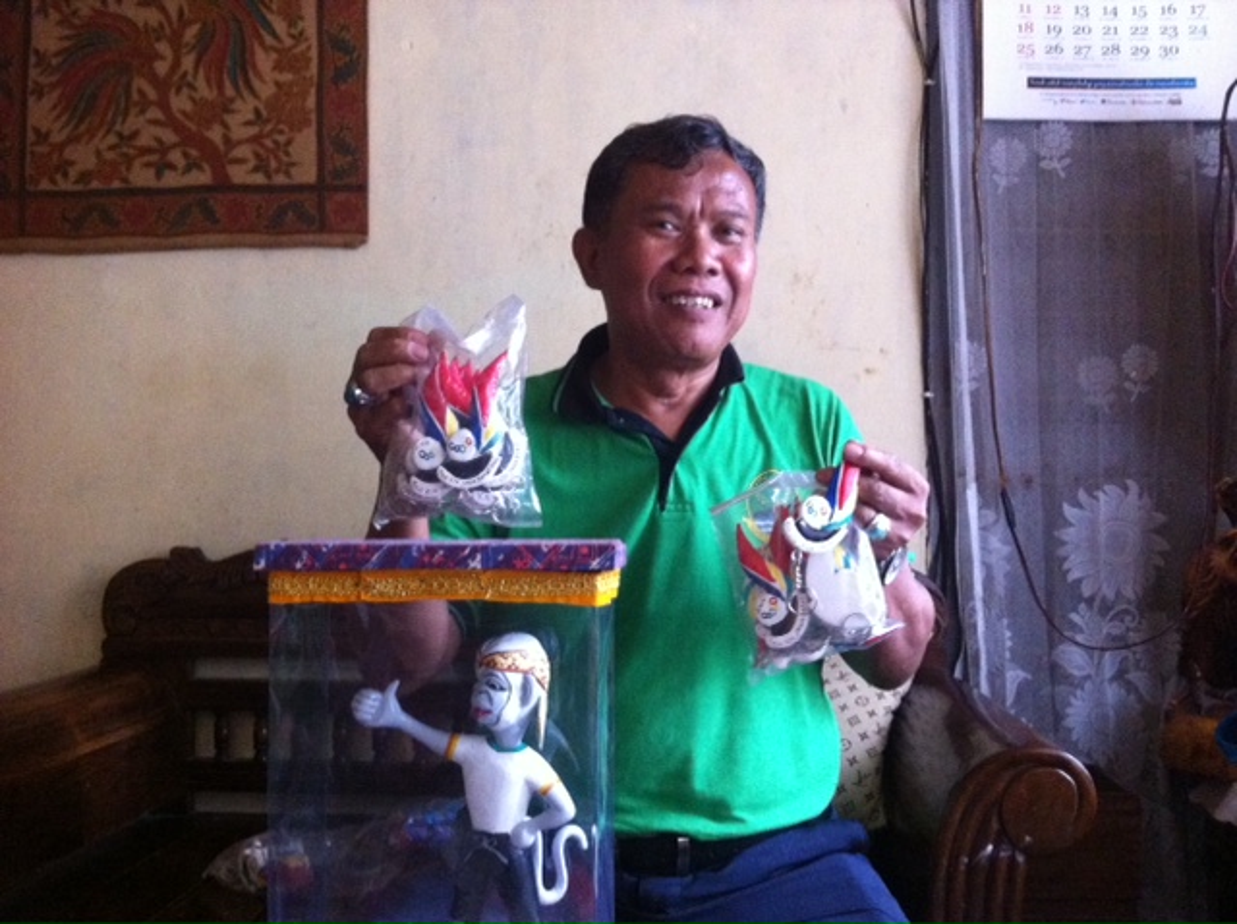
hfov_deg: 52.7
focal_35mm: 35
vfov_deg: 40.6
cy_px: 462
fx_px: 1249
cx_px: 618
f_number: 2.8
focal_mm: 3.85
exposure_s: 1/17
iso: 640
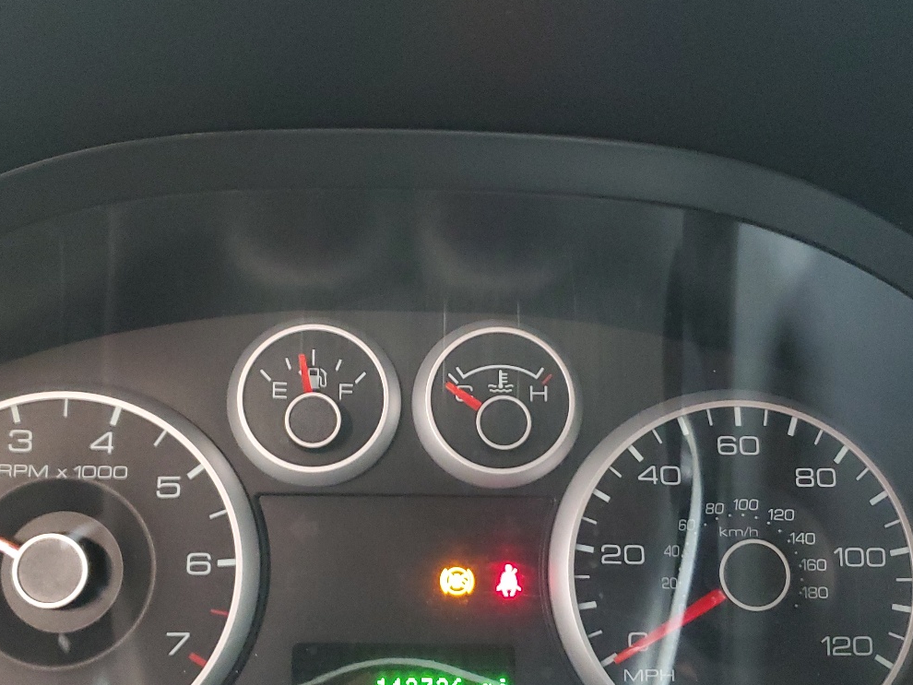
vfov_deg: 34.3
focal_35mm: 42
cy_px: 404
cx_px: 436
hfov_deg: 44.8
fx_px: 1108
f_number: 1.5
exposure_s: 1/15
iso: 398
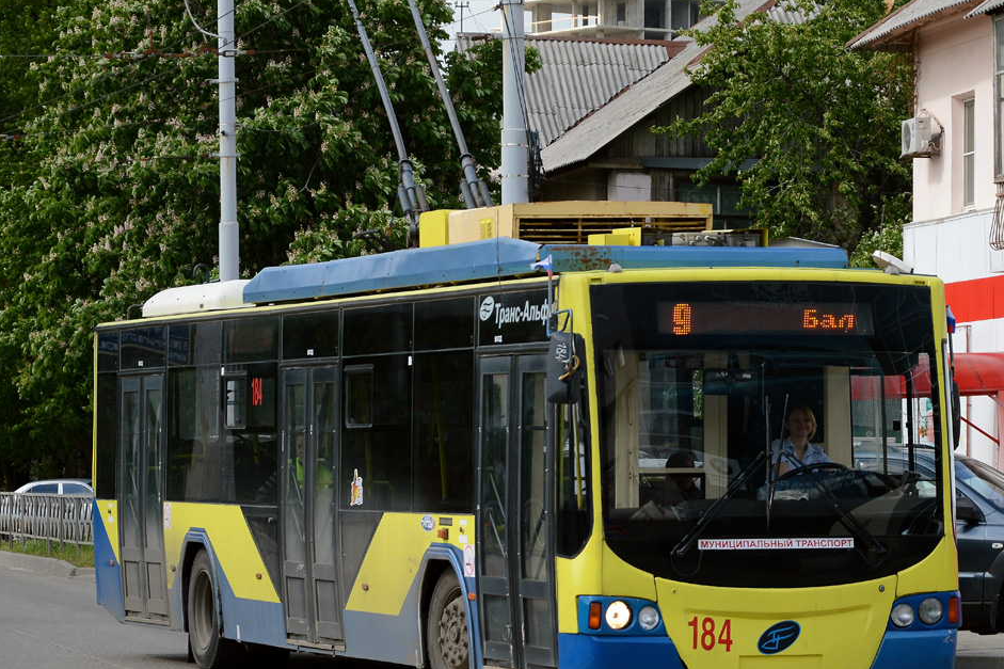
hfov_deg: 13.4
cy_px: 321
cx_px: 586
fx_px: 4266
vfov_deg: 9.0
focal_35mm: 153
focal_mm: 80
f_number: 5.6
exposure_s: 1/640
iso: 200
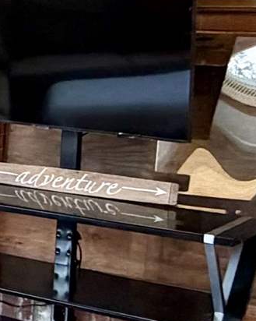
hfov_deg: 11.9
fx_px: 967
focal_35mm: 102
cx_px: -375
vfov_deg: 18.8
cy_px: 131
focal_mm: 2.22
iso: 160
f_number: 2.2
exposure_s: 1/120
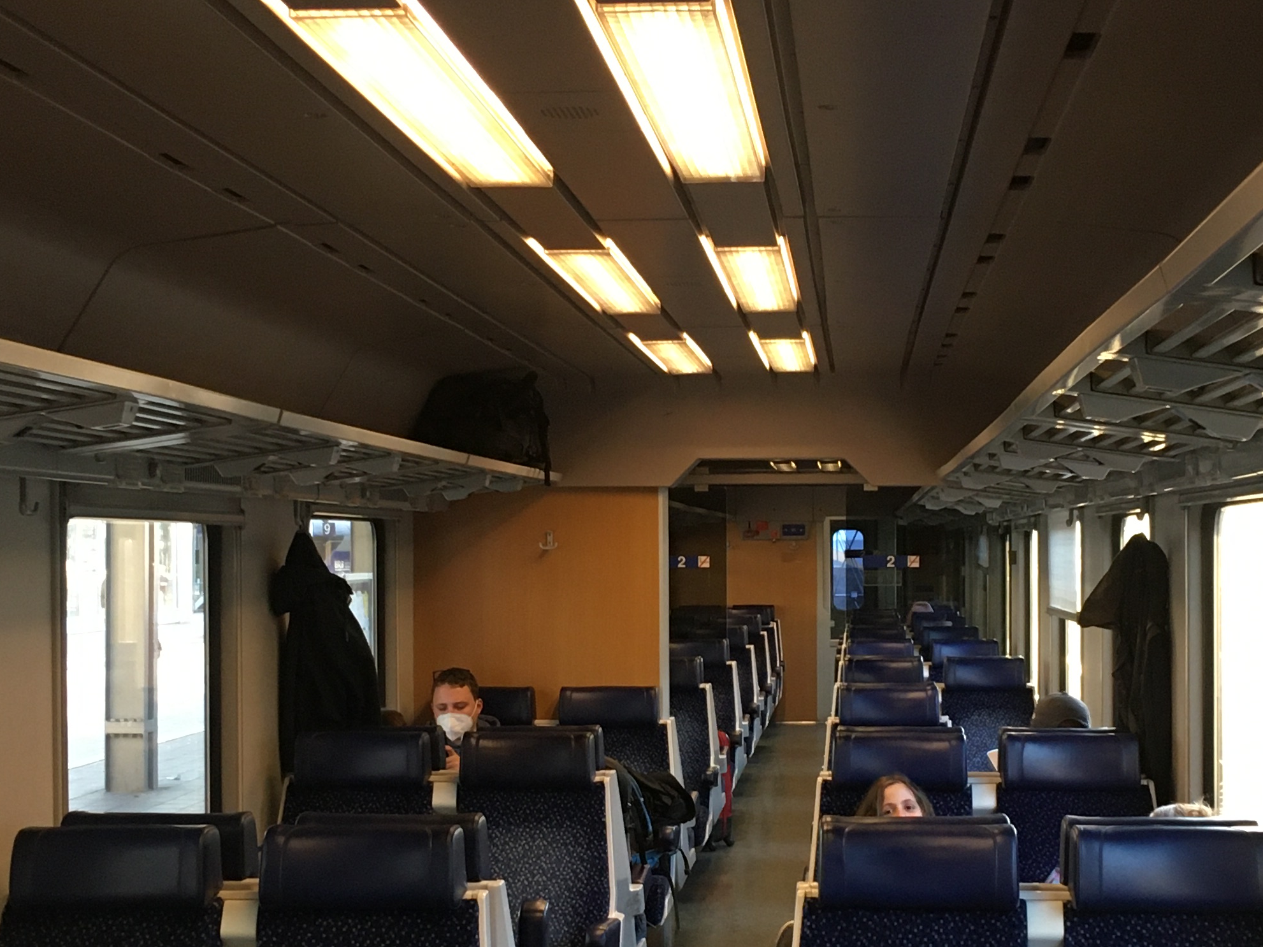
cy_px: 591
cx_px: 715
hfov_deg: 32.7
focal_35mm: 59
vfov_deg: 24.7
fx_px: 2152
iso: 160
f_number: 2.2
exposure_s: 1/33
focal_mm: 4.15
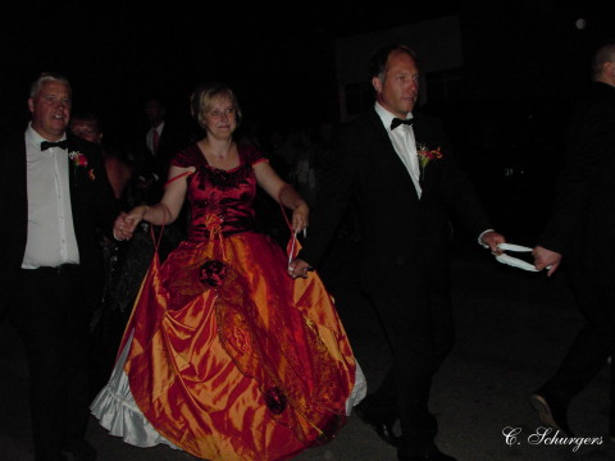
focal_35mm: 43
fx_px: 764
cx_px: 308
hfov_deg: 43.9
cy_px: 230
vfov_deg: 33.6
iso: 200
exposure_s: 1/51
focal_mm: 6.6
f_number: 2.8
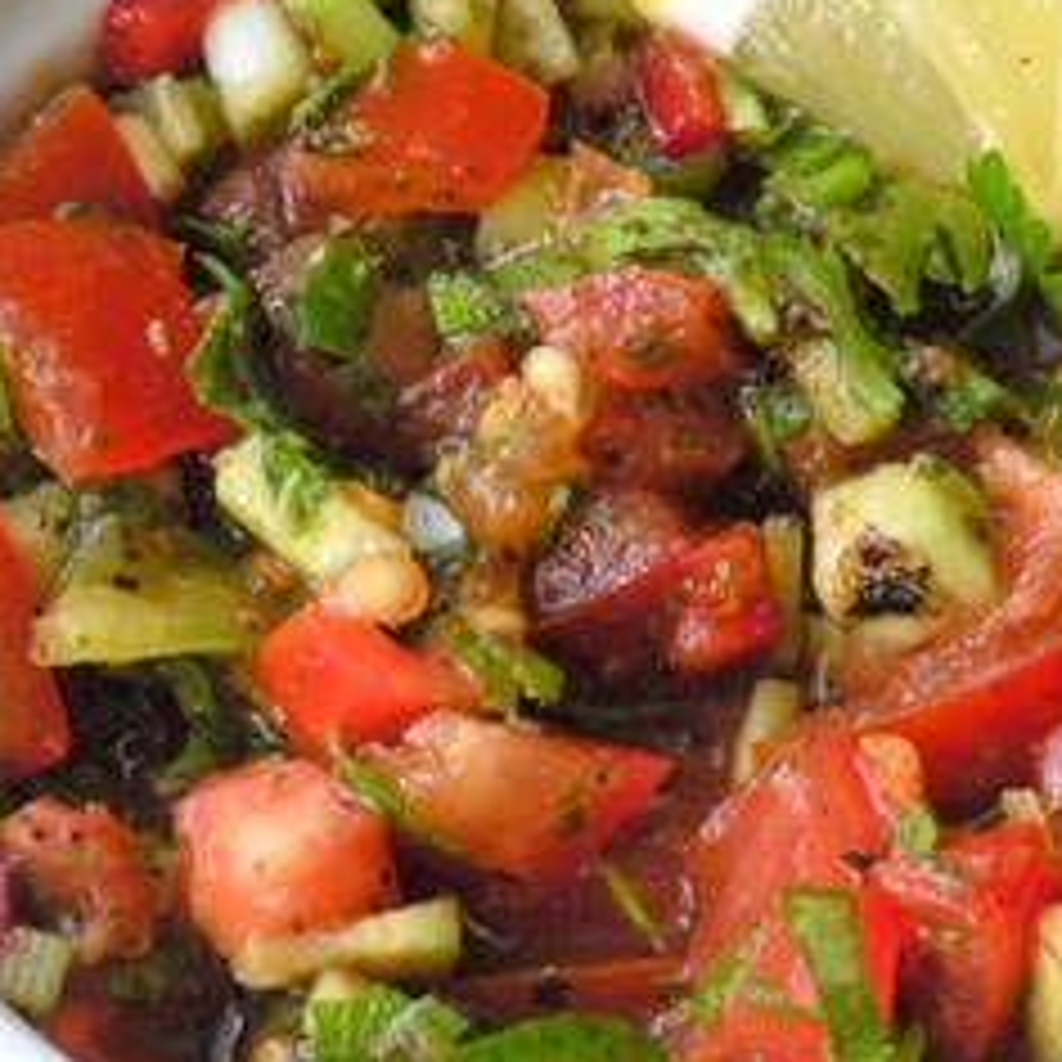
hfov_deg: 7.5
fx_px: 8053
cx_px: 486
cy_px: 562
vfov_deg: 7.5
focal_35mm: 232
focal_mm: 22.9
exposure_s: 1/11.6
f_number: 4.5
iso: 400
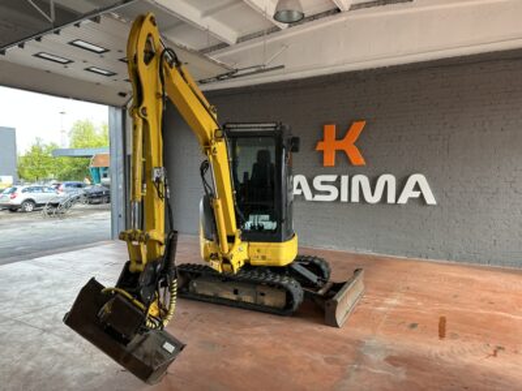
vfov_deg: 56.8
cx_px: 261
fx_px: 362
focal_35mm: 24
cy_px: 196
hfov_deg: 71.6
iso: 64
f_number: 1.78
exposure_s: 1/157
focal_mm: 6.86
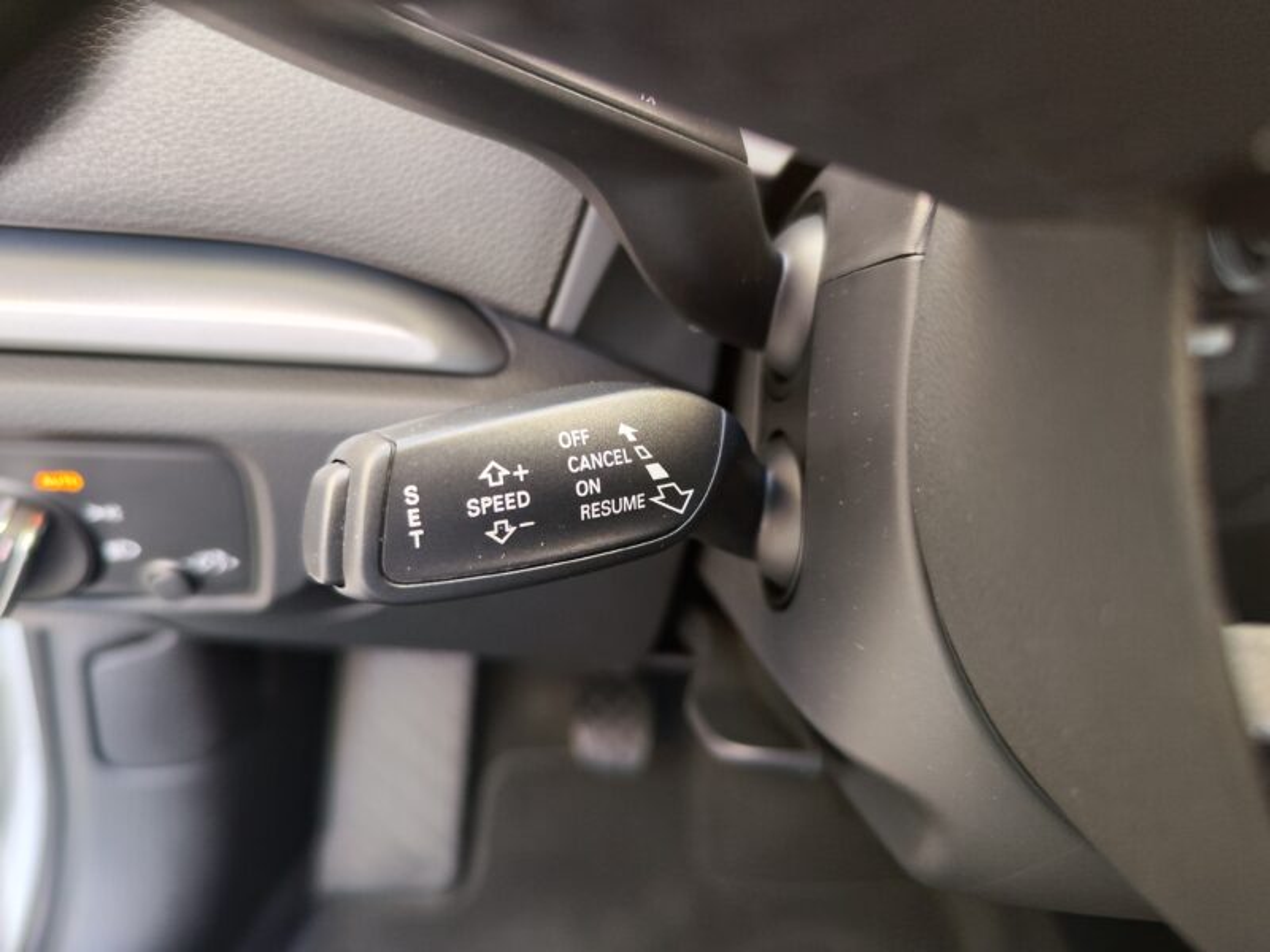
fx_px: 844
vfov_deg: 58.9
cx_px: 635
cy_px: 476
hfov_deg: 73.9
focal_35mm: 23
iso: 513
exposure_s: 1/50
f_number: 1.69
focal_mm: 7.01
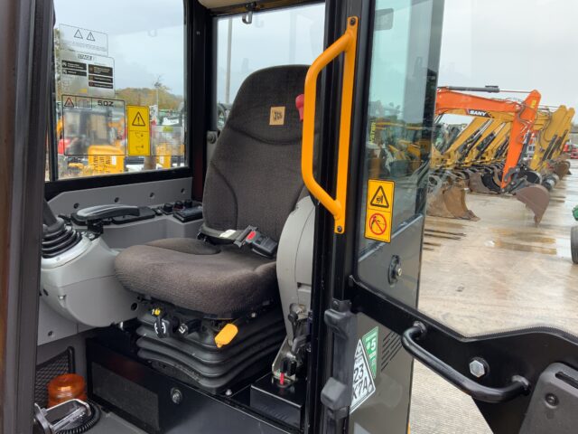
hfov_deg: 61.7
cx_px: 289
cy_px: 217
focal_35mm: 29
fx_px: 484
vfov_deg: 48.2
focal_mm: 3
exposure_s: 1/175
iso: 16
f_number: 1.8
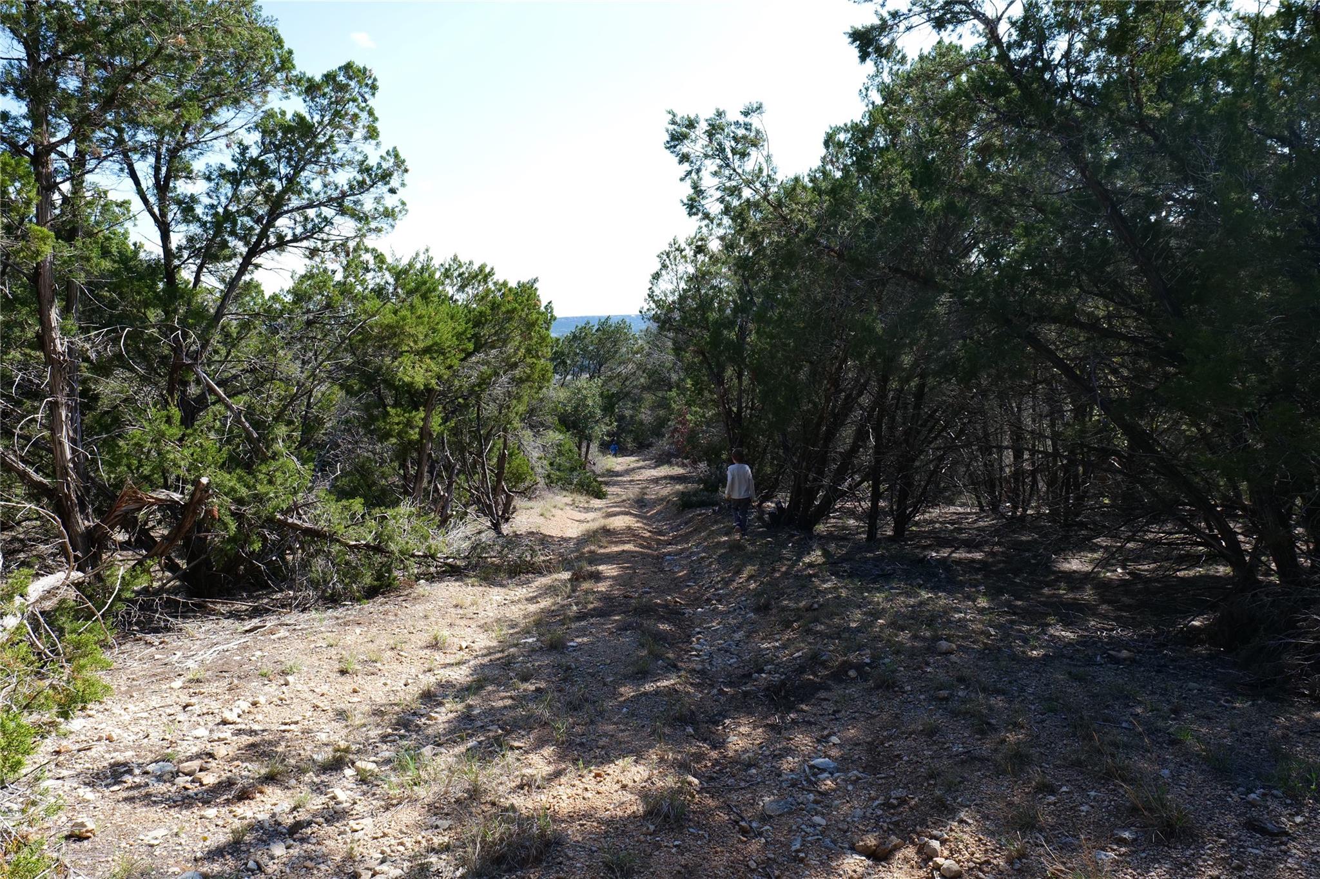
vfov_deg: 61.9
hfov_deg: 84.0
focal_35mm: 20
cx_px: 660
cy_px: 440
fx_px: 733
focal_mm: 20
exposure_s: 1/800
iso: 1600
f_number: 9
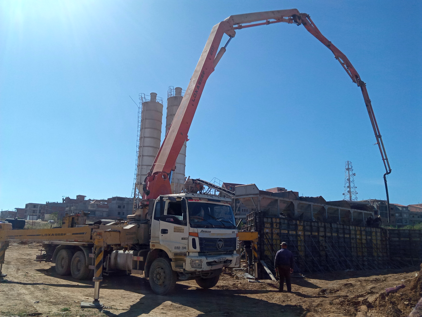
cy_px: 158
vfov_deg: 49.7
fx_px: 341
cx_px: 211
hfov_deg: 63.4
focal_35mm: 28
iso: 114
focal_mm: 3.73
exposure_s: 1/3788
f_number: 2.2
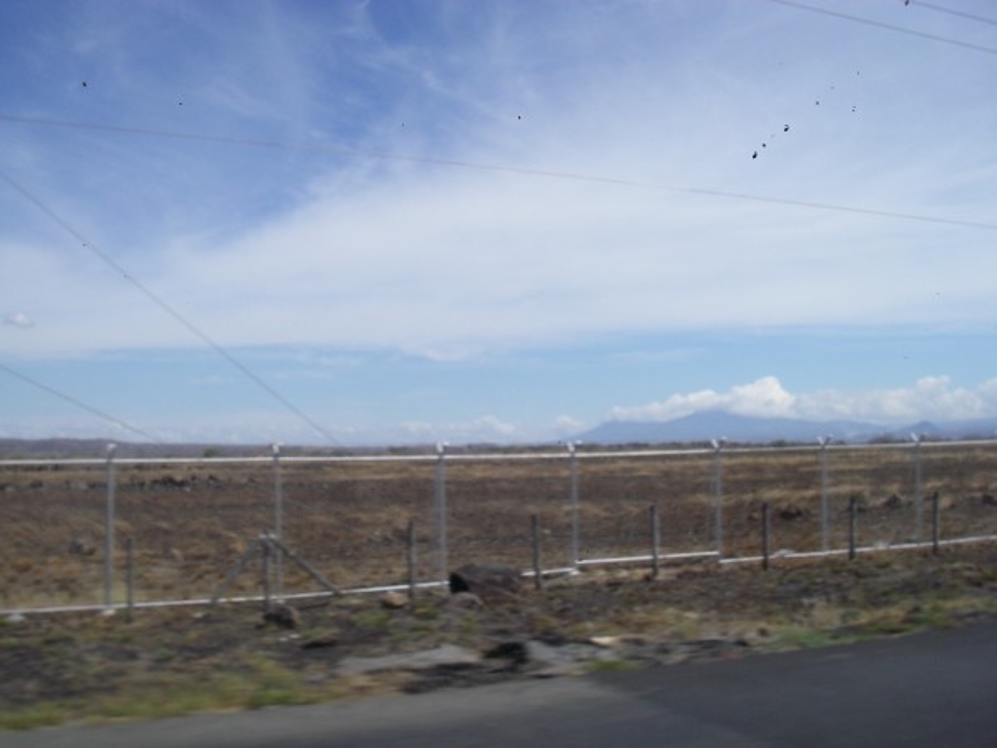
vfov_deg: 37.7
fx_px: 1094
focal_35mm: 38
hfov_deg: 49.0
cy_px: 374
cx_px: 498
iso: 64
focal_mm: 6.3
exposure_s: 1/320
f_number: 6.6
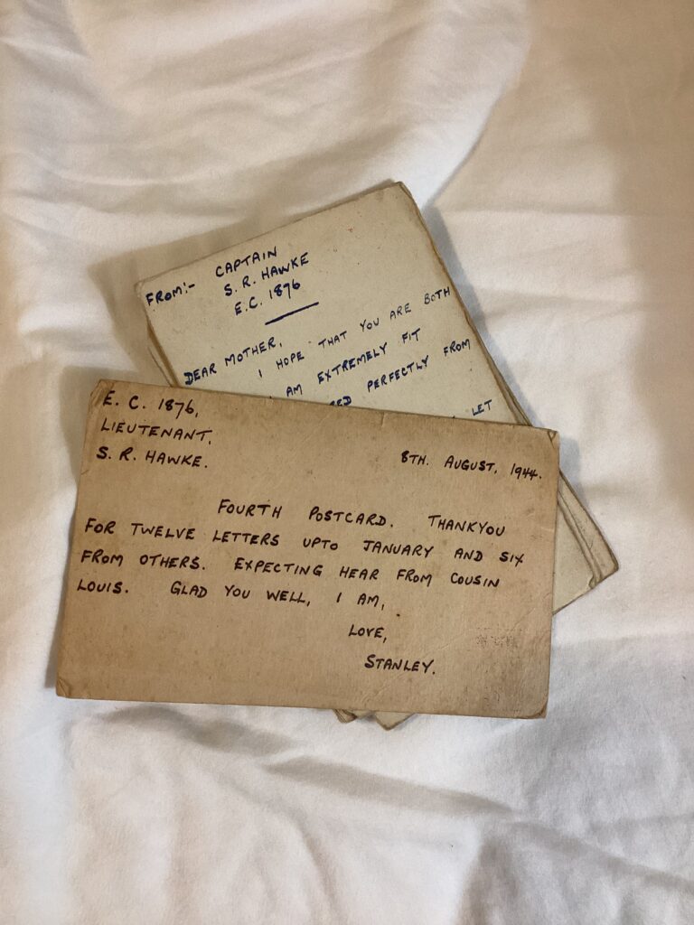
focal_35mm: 31
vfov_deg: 58.4
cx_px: 347
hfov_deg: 45.4
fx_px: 829
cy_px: 462
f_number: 2.4
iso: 125
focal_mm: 3.3
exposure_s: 1/50
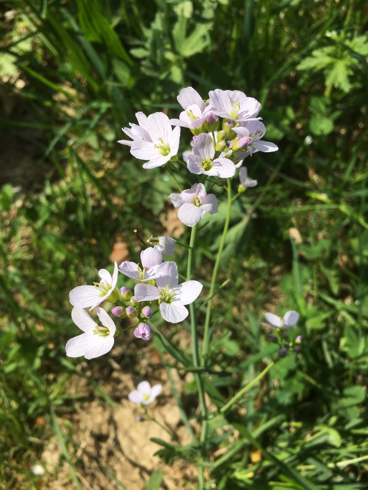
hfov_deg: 48.2
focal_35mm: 29
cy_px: 245
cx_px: 184
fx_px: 411
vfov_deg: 61.7
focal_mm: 4.15
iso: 25
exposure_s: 1/1603
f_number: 2.2
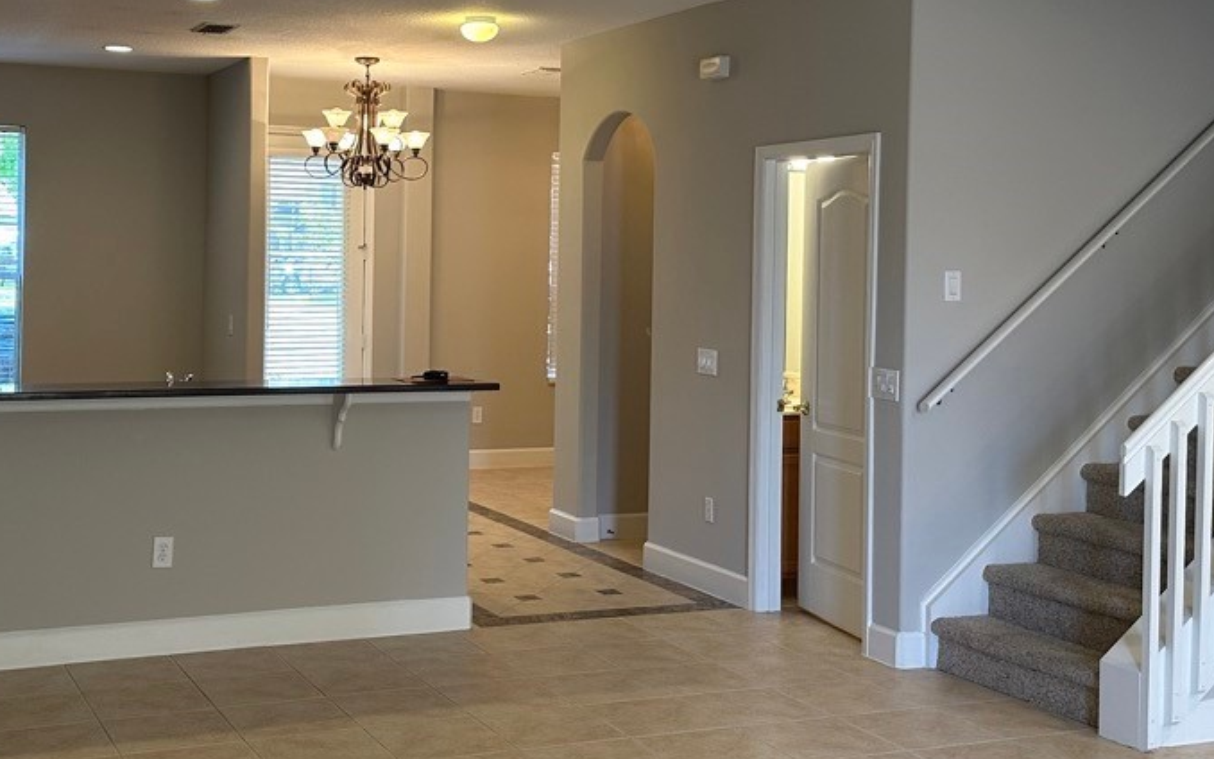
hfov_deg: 41.6
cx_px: 462
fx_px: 1588
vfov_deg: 26.8
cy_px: 281
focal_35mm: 48
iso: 200
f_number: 1.78
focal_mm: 6.86
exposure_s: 1/120
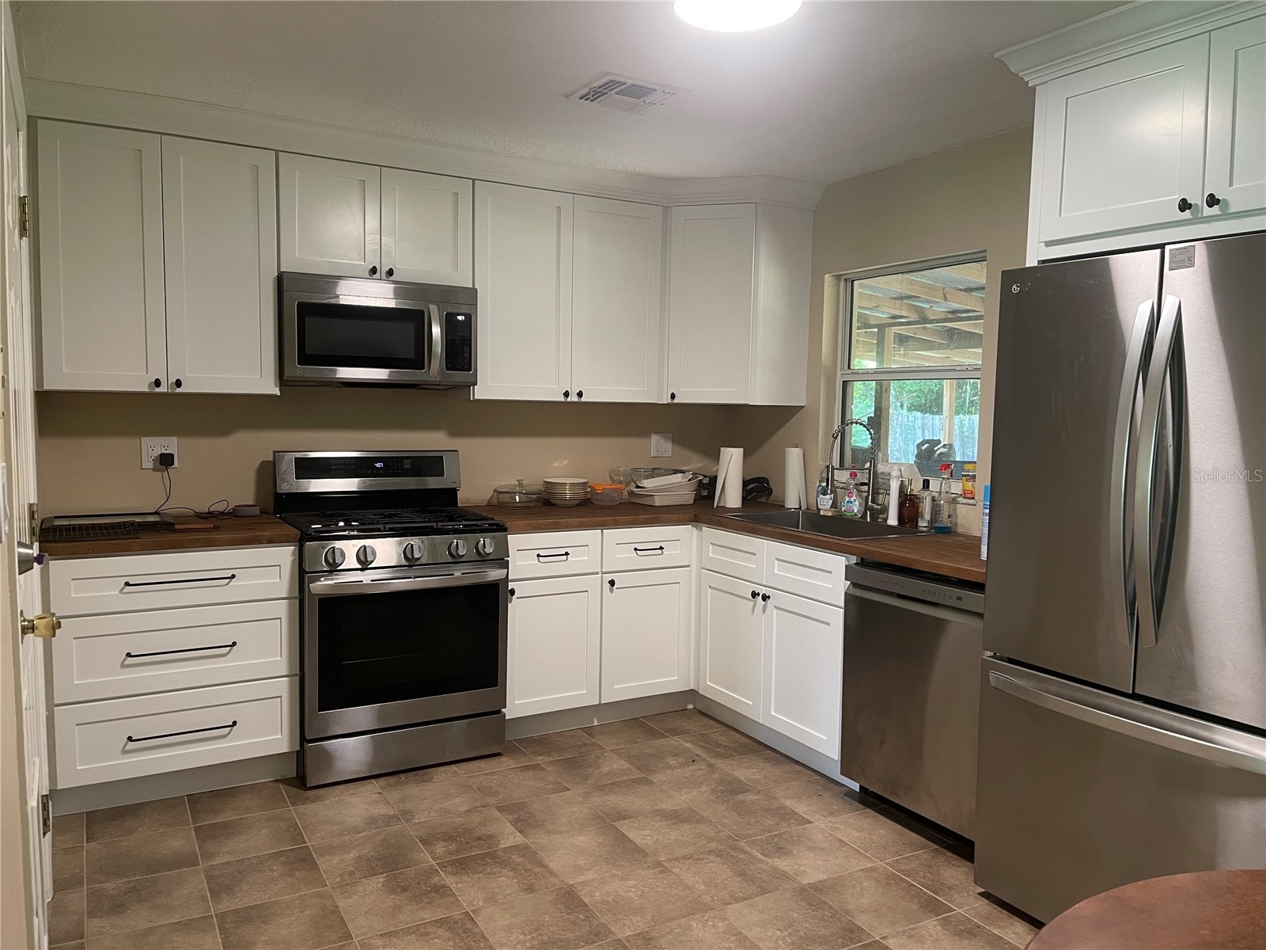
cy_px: 475
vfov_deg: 54.9
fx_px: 914
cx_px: 633
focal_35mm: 25
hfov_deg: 69.4
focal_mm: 5.1
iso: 250
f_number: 1.6
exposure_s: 1/60
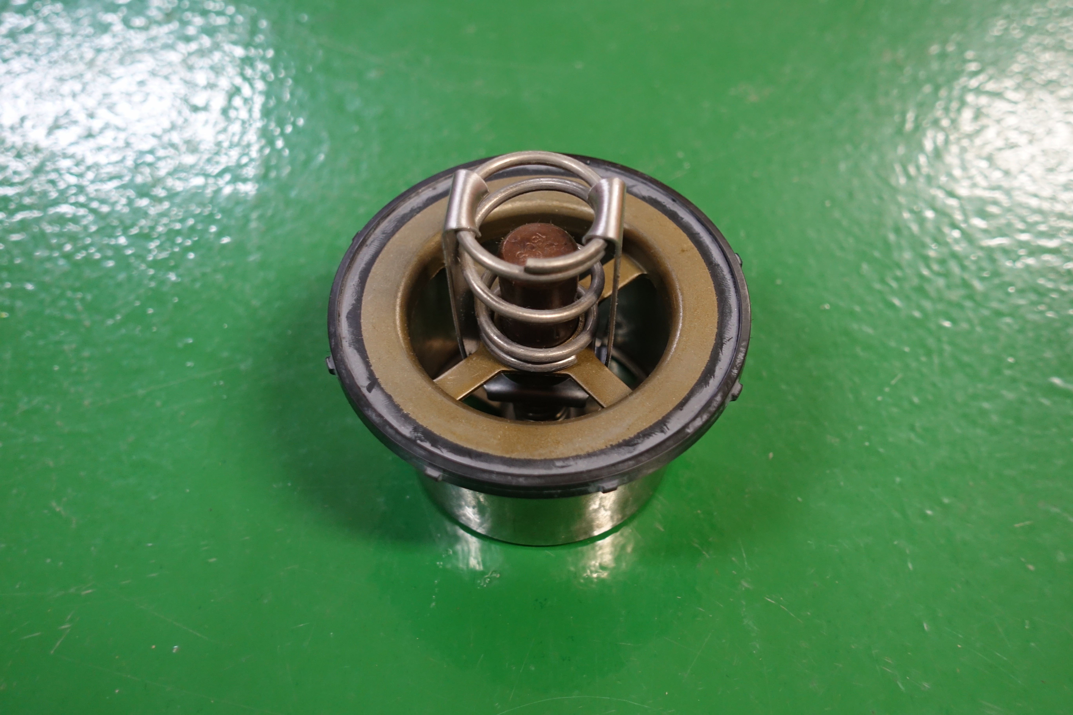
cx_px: 536
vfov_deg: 28.1
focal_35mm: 48
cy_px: 358
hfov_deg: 41.1
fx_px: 1431
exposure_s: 1/15
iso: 800
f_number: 2.8
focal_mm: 17.49
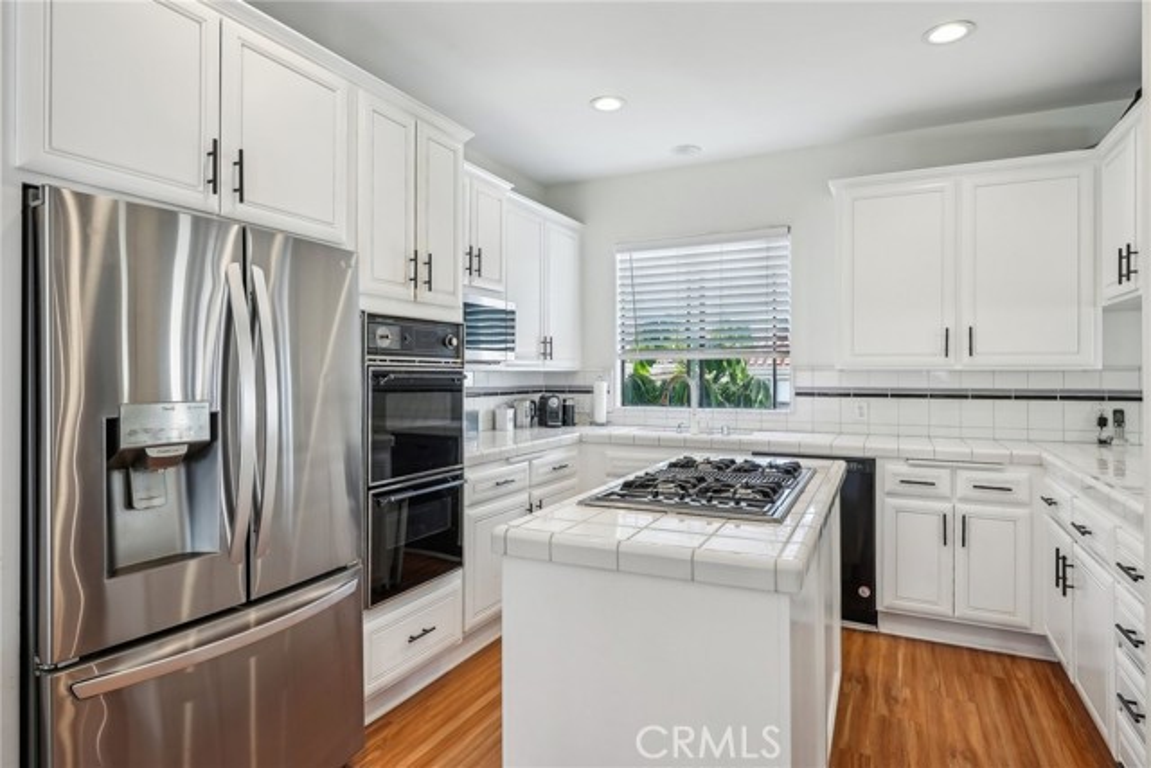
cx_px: 576
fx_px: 608
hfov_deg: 86.9
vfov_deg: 64.6
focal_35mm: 19
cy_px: 384
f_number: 8
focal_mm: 19
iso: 400
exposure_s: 1/30
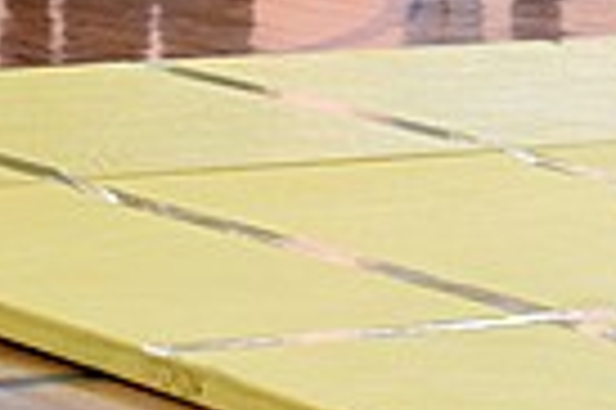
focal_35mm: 327
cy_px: -439
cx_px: 1039
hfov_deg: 6.2
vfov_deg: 4.1
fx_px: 5589
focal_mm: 70
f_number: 5.6
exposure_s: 1/250
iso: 2500
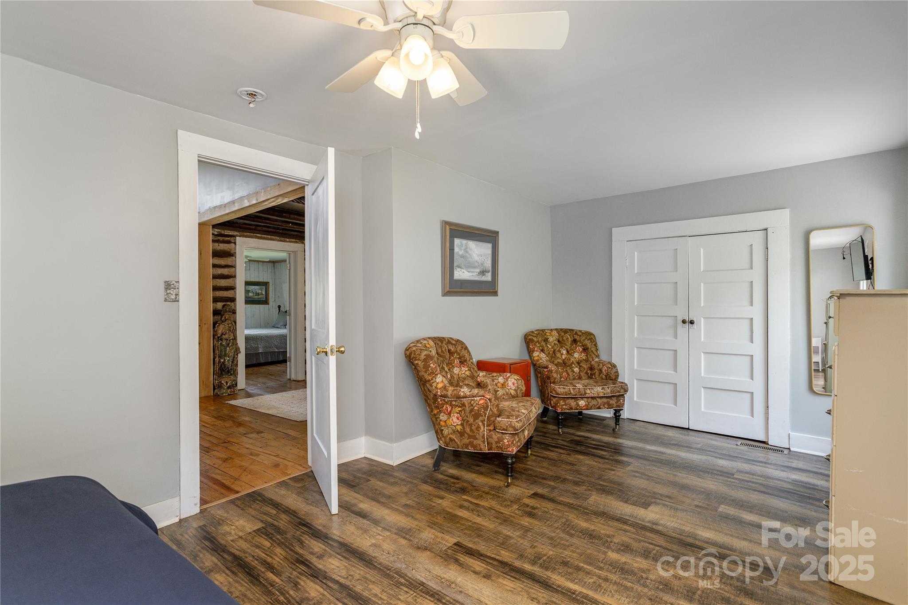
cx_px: 454
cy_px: 302
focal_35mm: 17
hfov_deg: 93.3
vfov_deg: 70.5
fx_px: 429
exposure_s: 1/30
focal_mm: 17
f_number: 7.1
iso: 320
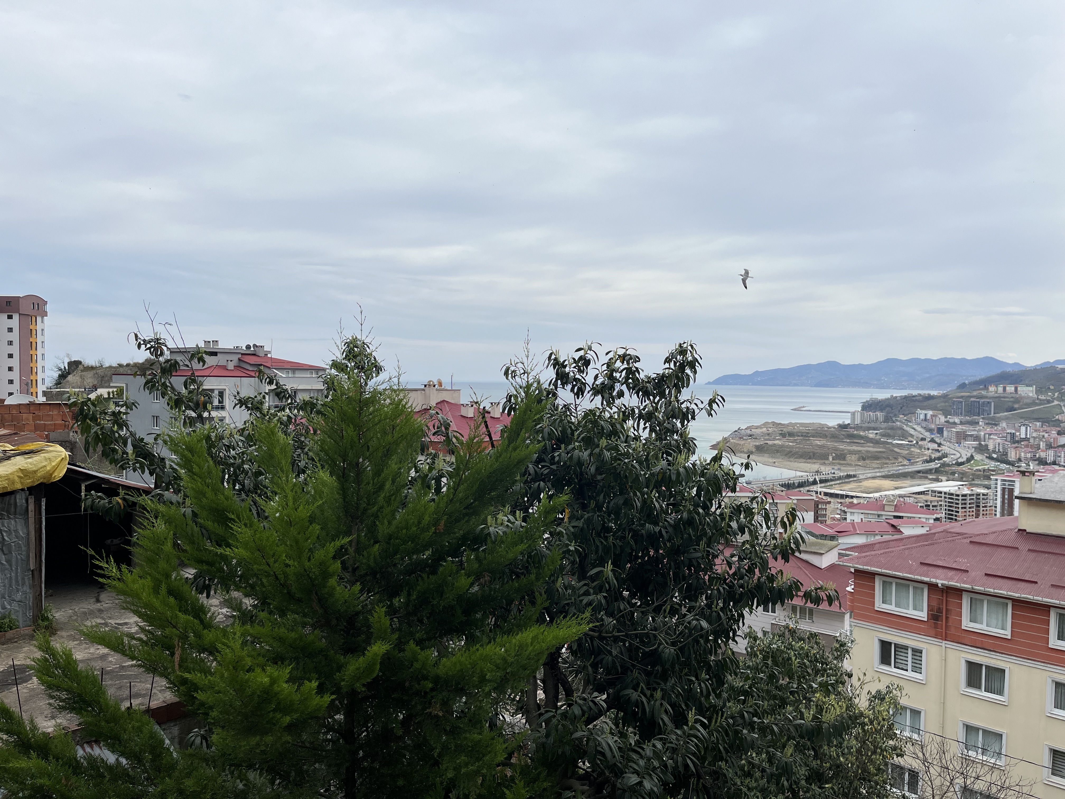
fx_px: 800
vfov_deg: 53.1
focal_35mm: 26
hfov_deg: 67.3
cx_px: 532
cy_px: 400
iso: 50
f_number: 1.6
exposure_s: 1/3413
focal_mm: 5.1
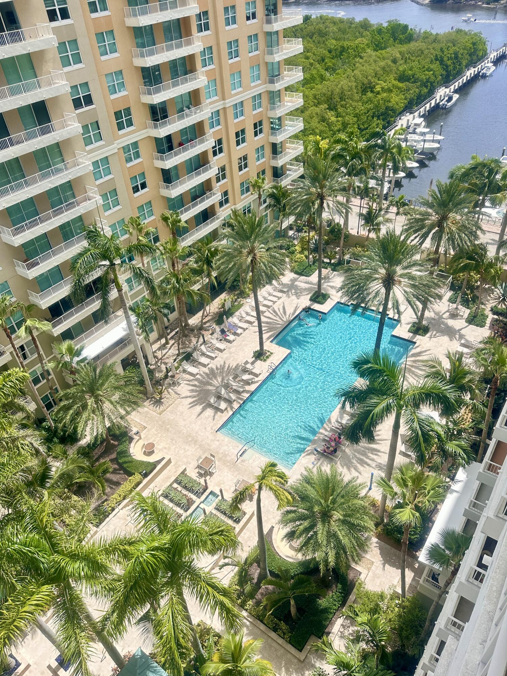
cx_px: 254
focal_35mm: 24
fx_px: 469
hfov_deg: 56.8
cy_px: 338
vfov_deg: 71.6
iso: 80
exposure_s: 1/2353
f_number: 1.78
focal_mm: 6.86
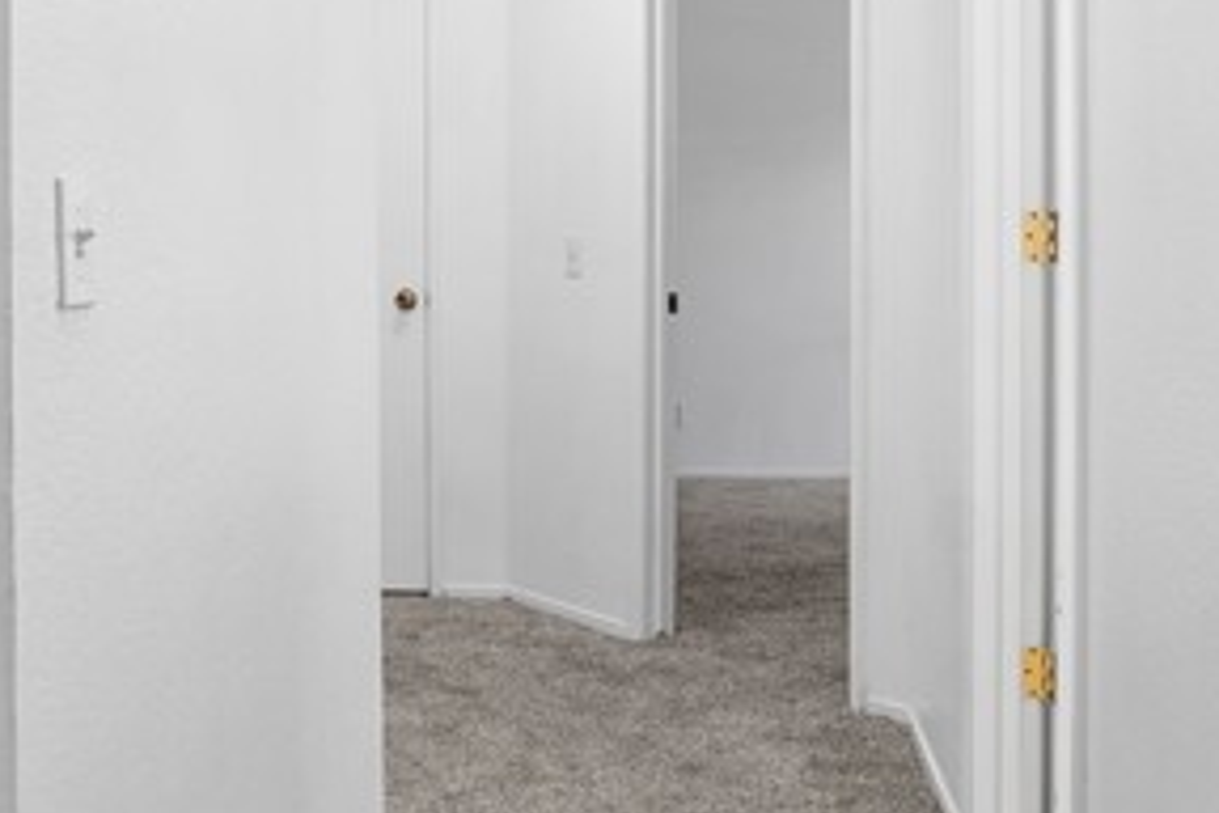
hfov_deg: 46.6
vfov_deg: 32.1
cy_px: 332
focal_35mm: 42
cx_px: 698
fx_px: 1411
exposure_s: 1/3
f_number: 8
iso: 250
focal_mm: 12.5
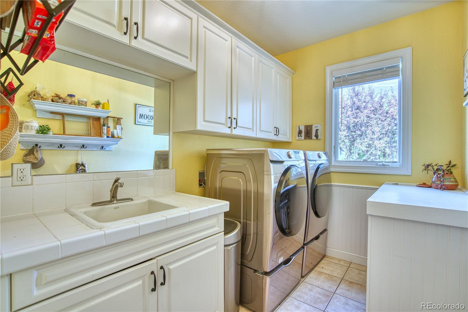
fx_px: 208
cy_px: 156
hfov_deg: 96.7
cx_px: 234
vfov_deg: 73.7
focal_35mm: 16
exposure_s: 1/20
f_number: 4.5
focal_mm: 16
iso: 500
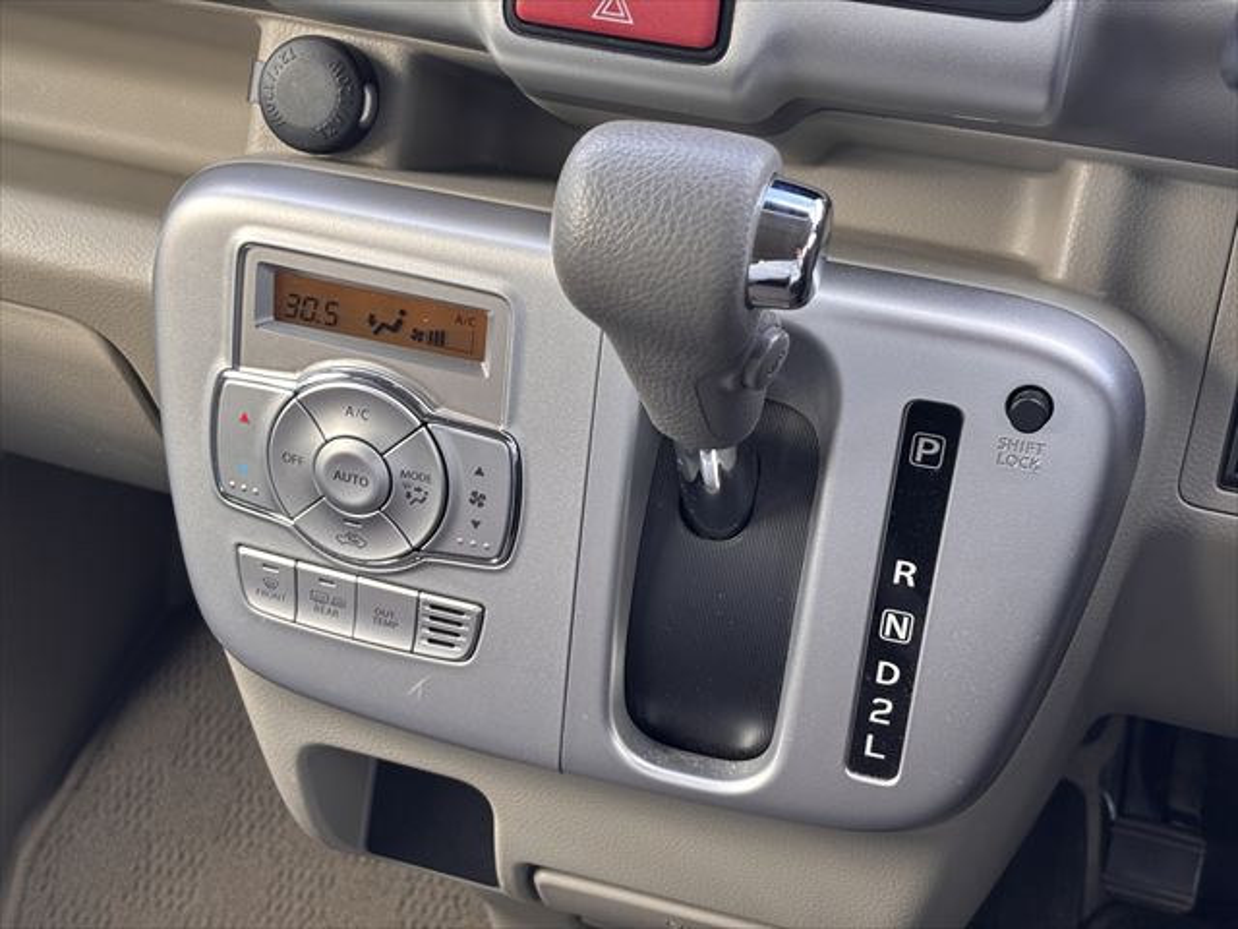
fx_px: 1860
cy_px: 464
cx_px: 619
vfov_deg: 28.0
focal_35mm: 52
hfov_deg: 36.8
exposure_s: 1/79
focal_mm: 5.96
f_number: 1.6
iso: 50
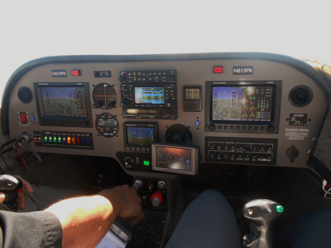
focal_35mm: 26
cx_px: 166
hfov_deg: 67.3
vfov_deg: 53.0
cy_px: 124
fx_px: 248
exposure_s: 1/250
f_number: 3.5
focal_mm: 4.6
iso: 320
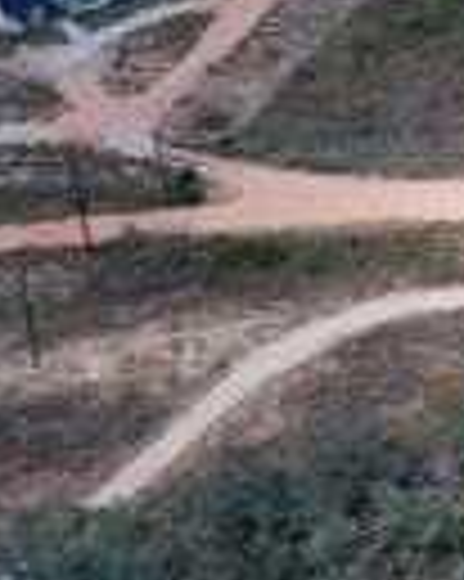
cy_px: -207
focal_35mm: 116
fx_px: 1994
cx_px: 1252
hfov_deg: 10.6
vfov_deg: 15.6
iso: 100
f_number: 2.8
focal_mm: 4.5
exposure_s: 1/400
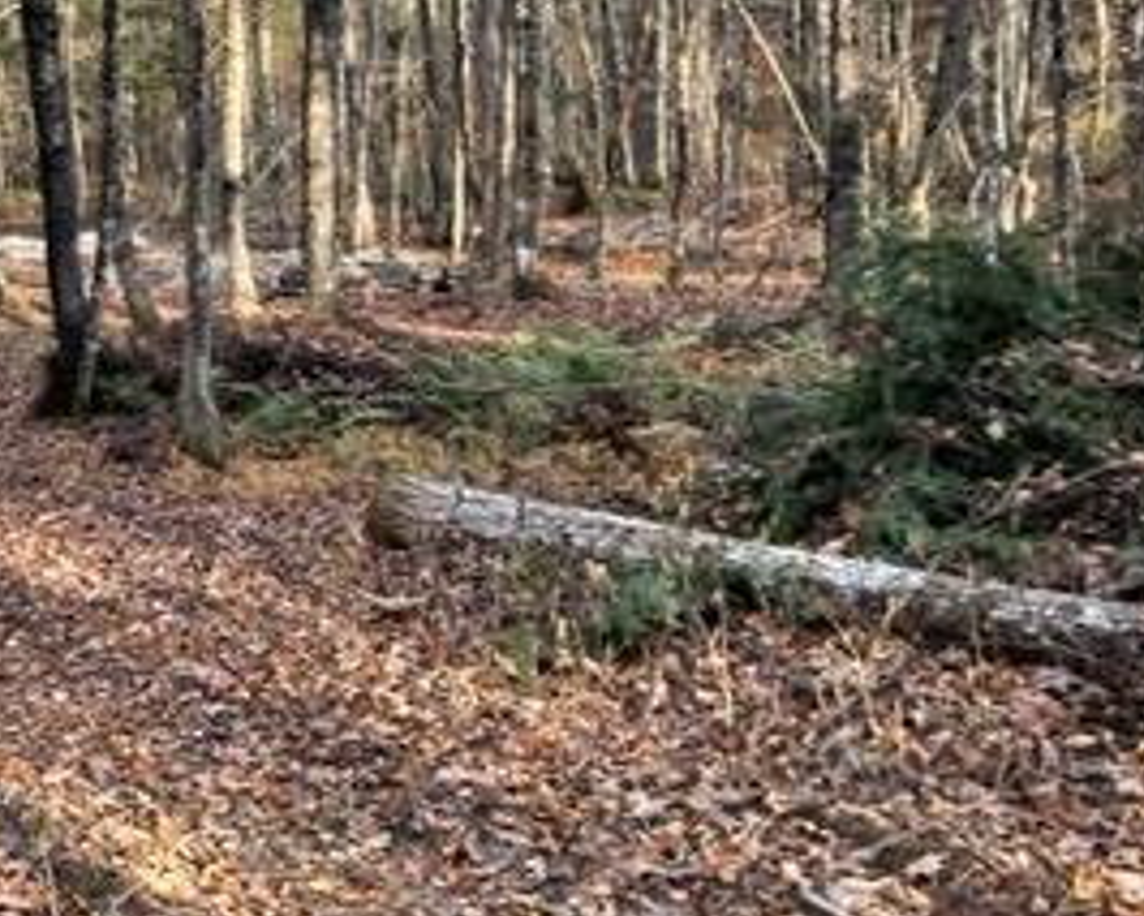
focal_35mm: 61
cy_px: 267
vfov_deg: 24.8
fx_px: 2066
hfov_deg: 27.7
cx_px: -172
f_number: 1.6
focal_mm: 4.2
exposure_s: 1/168
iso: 32
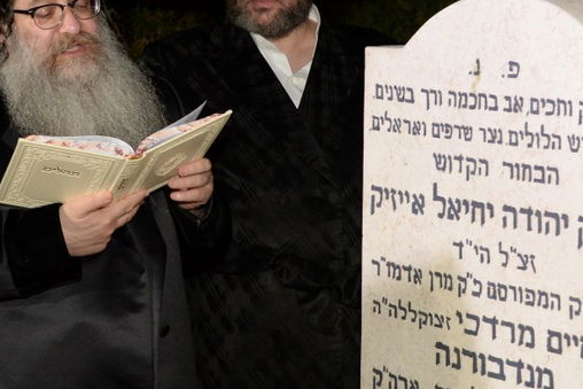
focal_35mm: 124
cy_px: 247
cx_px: 133
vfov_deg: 11.1
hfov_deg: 16.4
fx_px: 2009
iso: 2500
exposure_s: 1/60
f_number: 5
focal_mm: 45
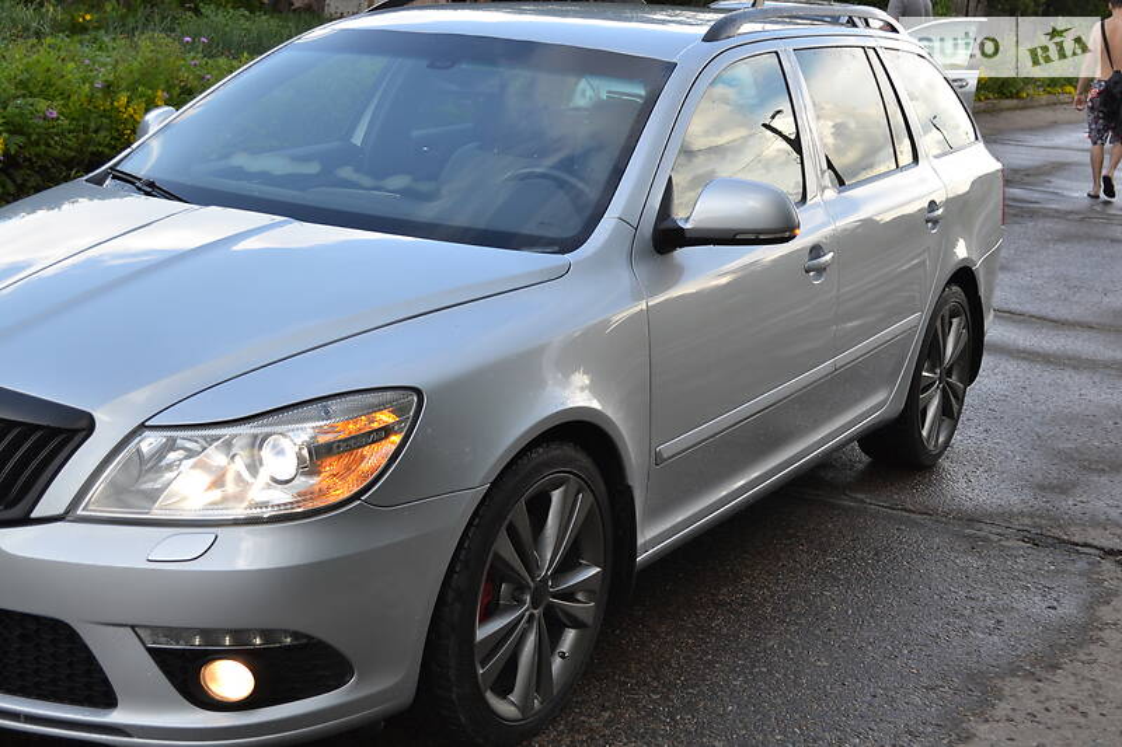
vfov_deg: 26.5
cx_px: 561
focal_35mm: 51
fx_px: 1589
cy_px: 374
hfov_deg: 38.9
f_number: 5.6
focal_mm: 34
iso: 180
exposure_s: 1/125
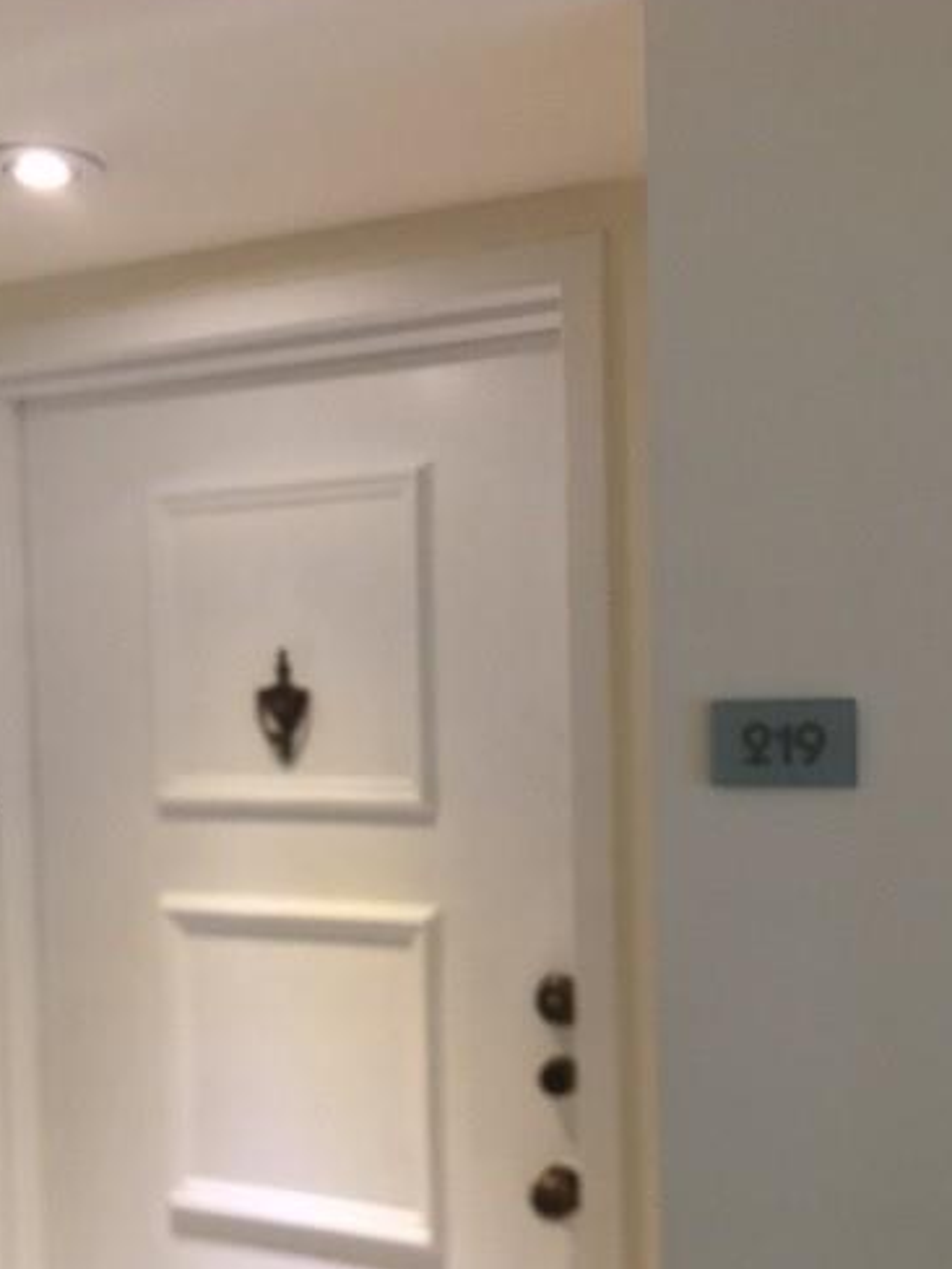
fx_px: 1393
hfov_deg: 37.7
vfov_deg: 48.5
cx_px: 481
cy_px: 796
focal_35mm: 38
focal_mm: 4.15
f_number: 2.2
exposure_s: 1/15
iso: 64
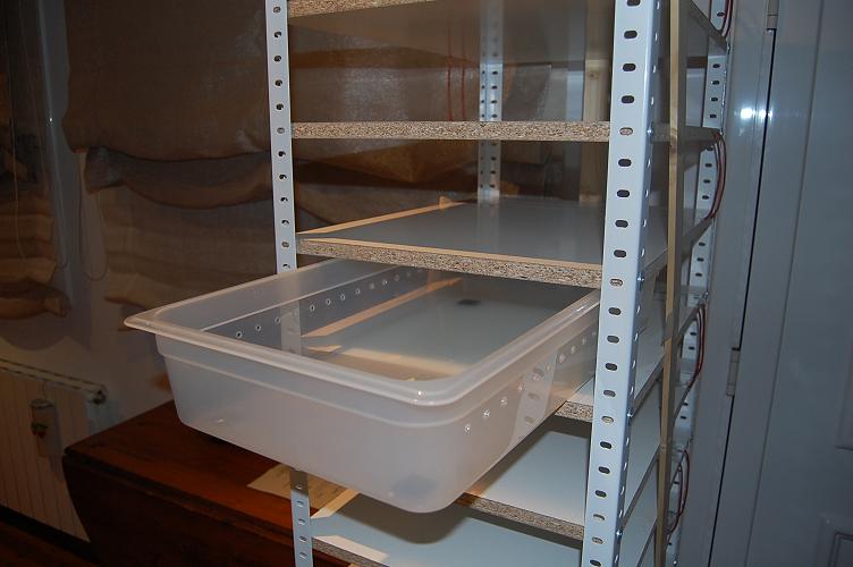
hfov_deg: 67.4
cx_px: 426
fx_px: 639
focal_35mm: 27
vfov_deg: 47.8
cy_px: 284
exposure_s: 1/60
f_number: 3.5
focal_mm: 18
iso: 400
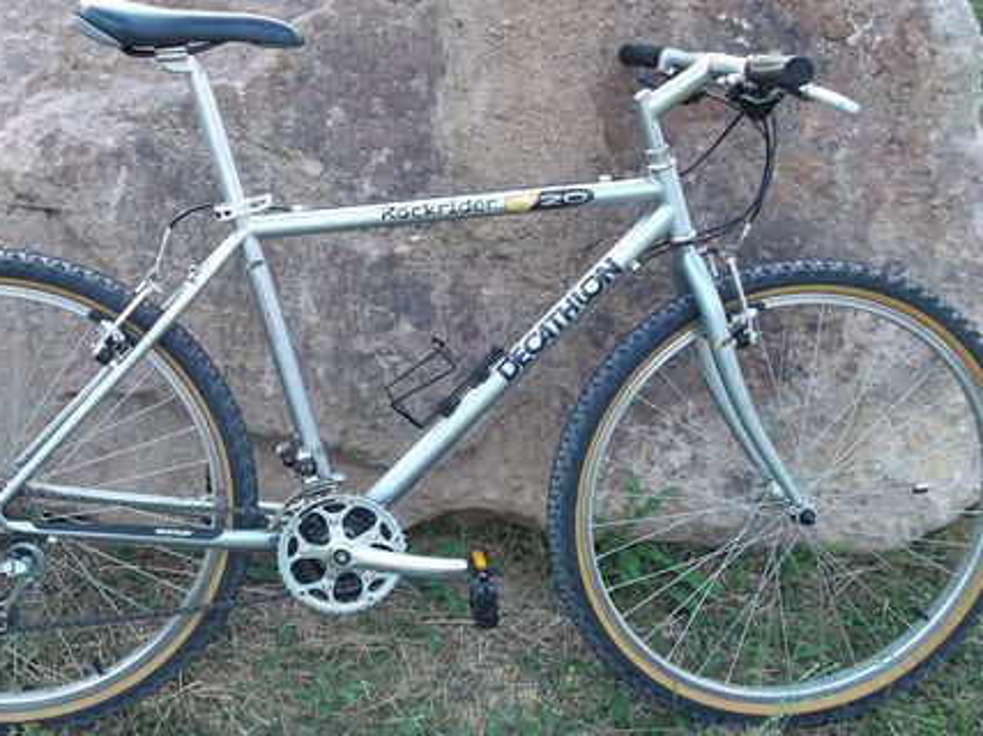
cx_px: 384
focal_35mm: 45
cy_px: 370
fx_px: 1278
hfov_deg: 41.9
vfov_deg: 32.2
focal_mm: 5.7
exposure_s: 1/125
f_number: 2.9
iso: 80
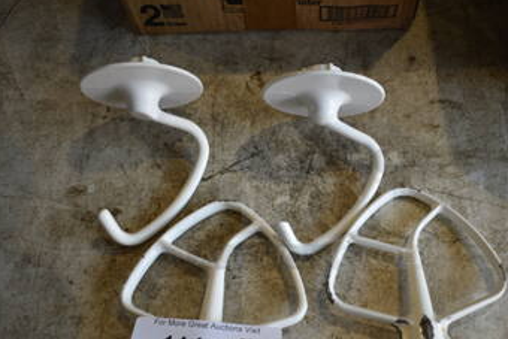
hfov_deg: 50.2
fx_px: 536
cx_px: 318
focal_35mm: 38
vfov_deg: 34.9
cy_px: 208
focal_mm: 18
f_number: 3.5
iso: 400
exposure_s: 1/250
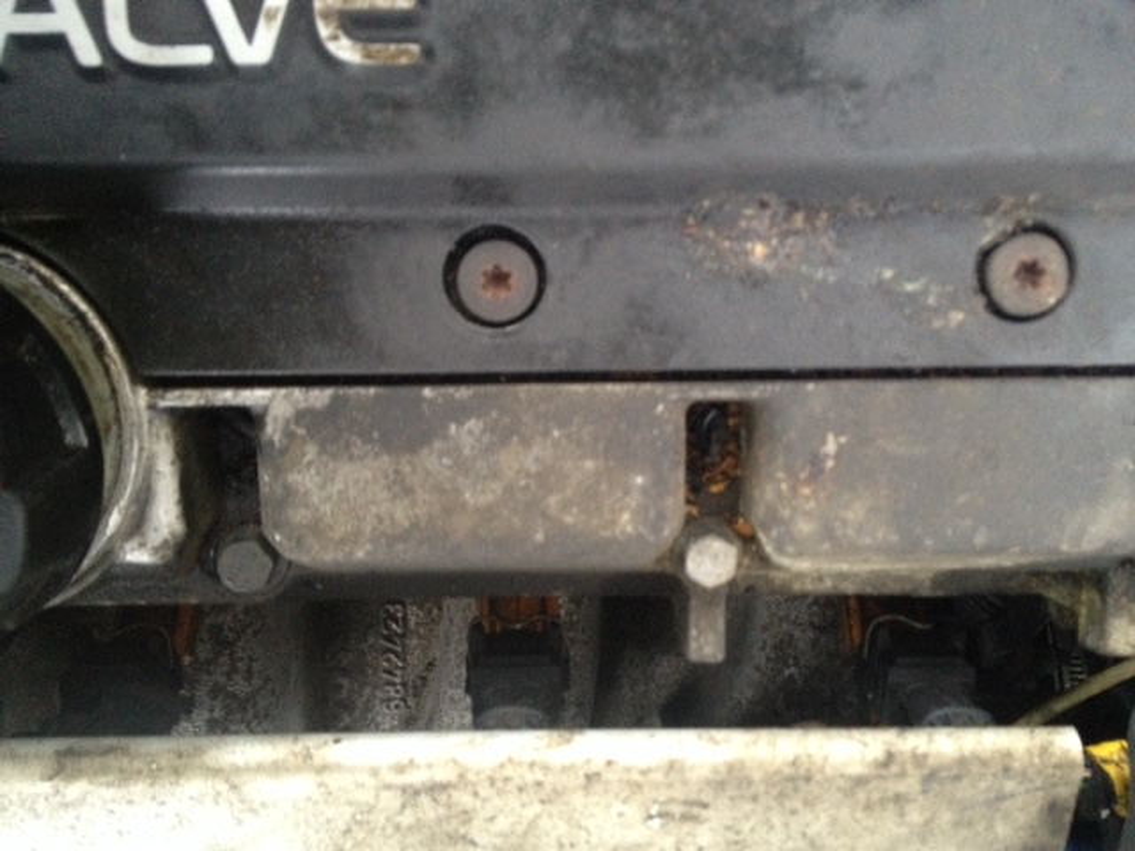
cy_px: 426
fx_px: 1148
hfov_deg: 52.6
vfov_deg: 40.7
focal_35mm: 35
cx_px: 568
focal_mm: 4.28
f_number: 2.4
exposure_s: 1/20
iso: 400
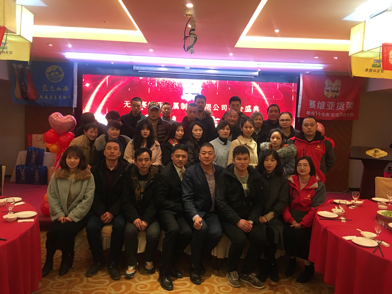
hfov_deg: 61.7
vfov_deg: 48.2
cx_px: 196
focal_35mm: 29
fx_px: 328
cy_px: 147
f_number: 2.2
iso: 80
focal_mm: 4.15
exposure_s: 1/10
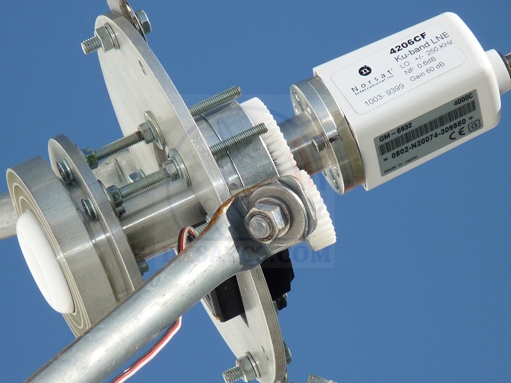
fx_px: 8178
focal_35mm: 554
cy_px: 192
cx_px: 256
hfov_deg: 3.6
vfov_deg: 2.7
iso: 100
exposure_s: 1/500
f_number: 6.3
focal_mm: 86.4
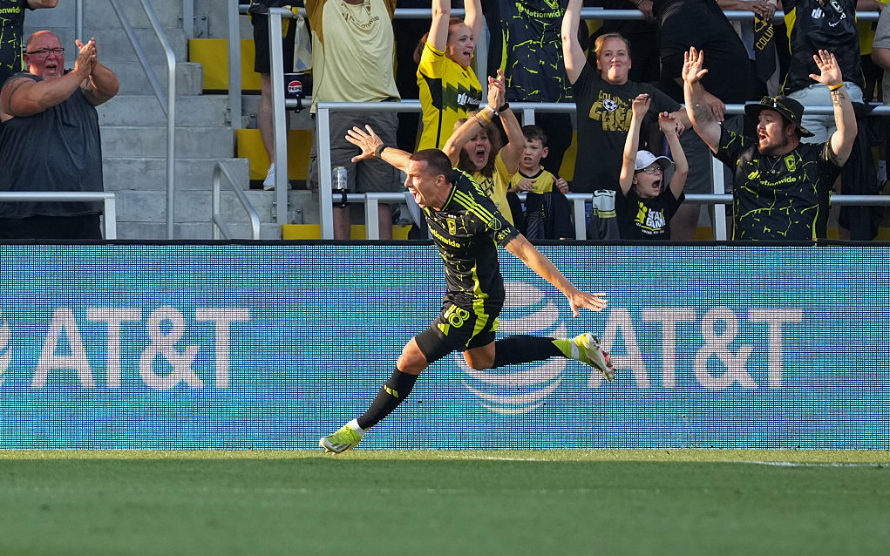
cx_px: 445
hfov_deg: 4.6
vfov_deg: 2.9
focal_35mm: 460
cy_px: 291
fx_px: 11157
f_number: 2.8
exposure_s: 1/2000
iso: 1000
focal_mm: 300
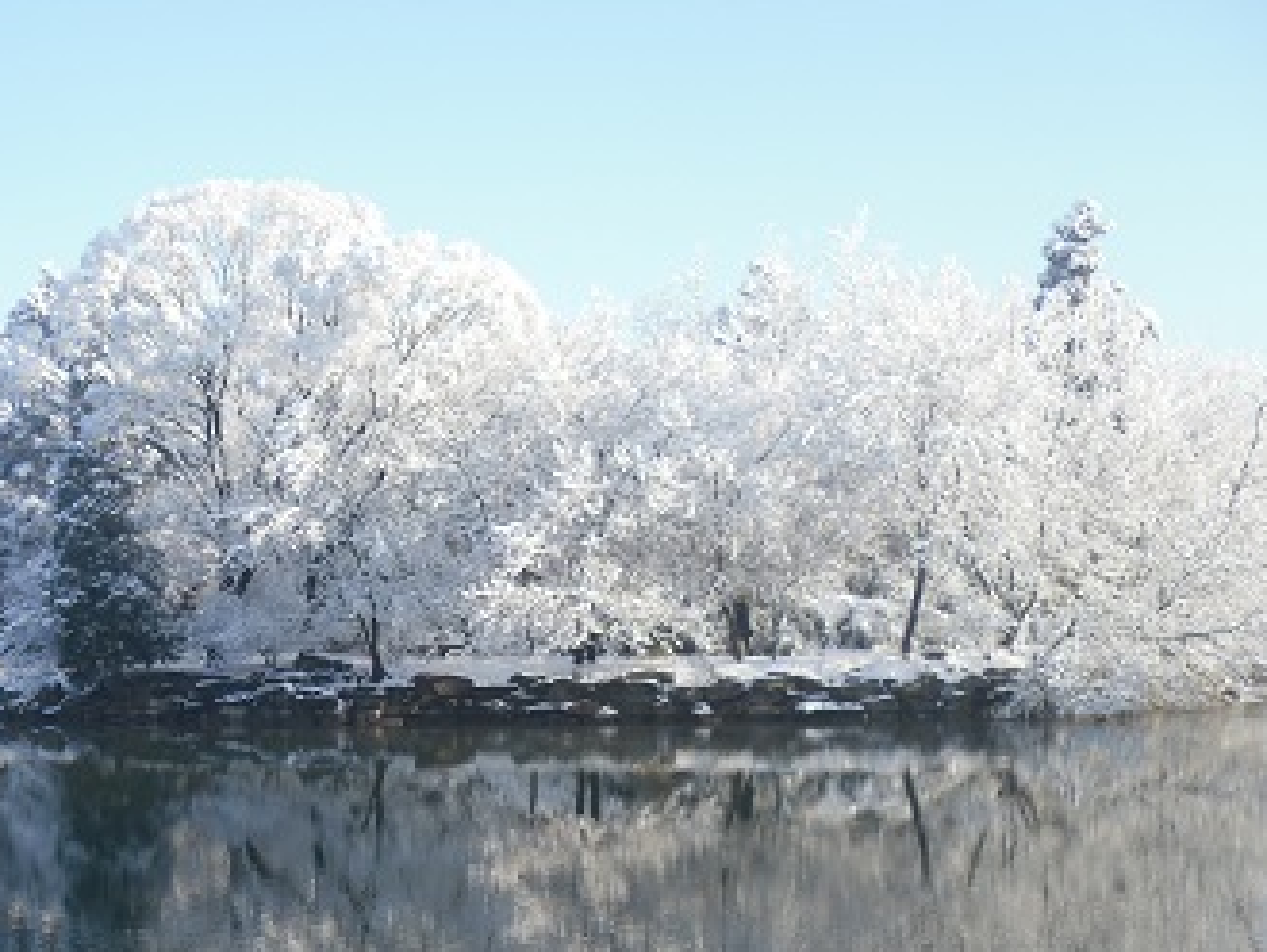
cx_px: 365
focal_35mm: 53
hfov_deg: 35.6
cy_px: 697
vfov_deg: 27.2
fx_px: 1941
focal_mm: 6.3
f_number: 3
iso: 80
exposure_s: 1/362
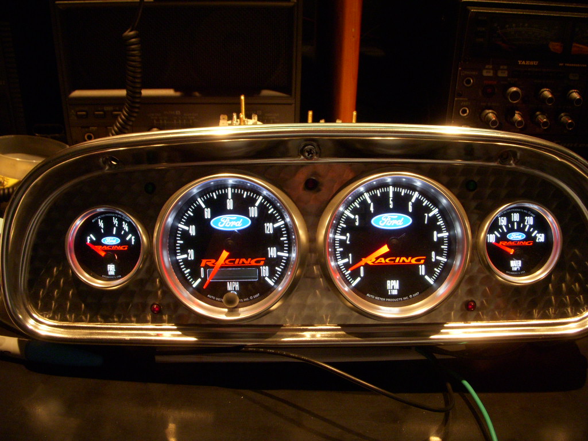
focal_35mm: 38
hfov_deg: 49.0
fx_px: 645
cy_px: 220
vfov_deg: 37.7
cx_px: 294
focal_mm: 6.3
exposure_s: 1/8
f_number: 3.3
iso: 250
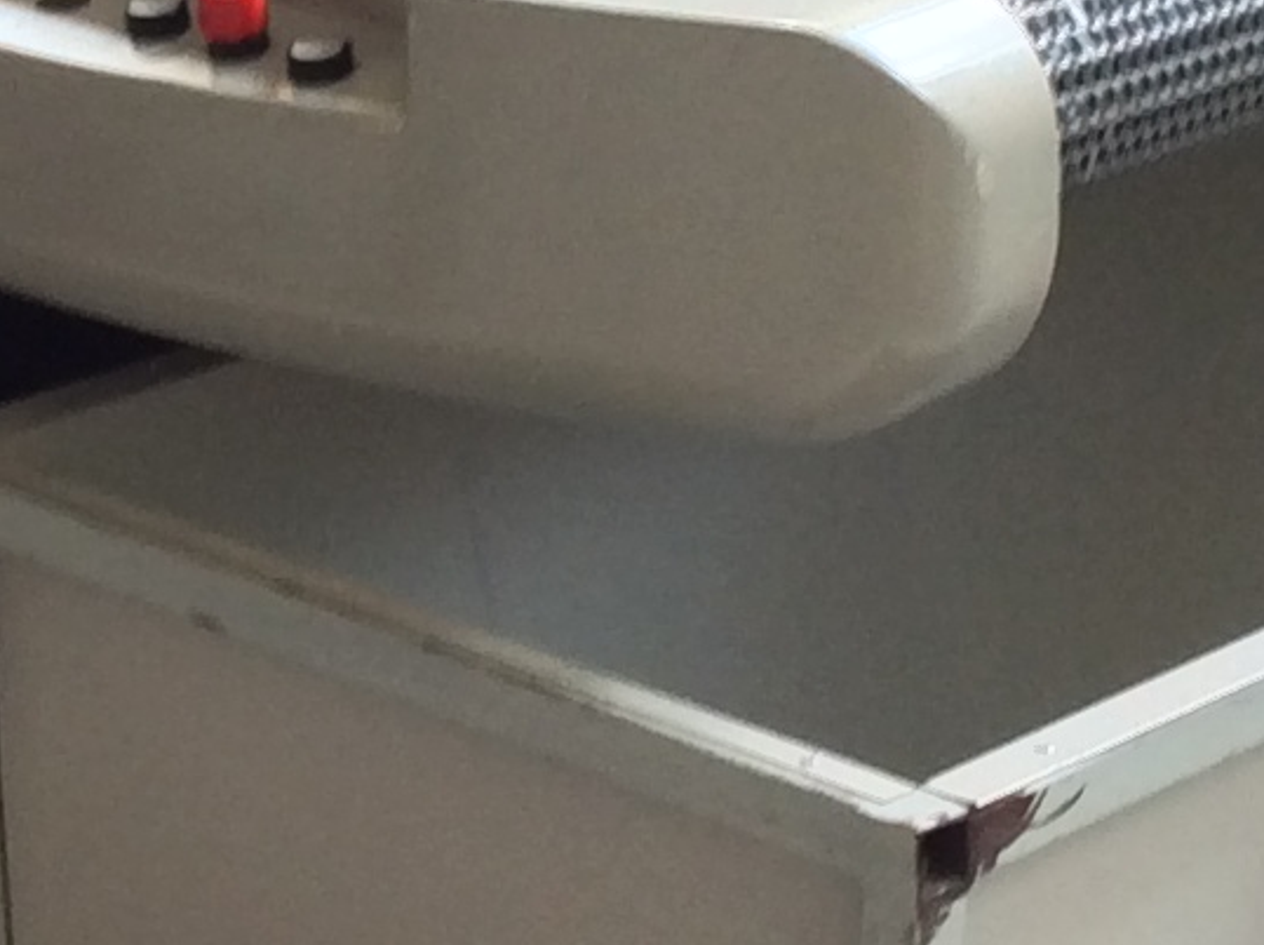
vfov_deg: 9.2
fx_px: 5798
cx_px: 70
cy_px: -89
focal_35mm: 159
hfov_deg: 12.3
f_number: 2.4
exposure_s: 1/24
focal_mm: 3.3
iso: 40
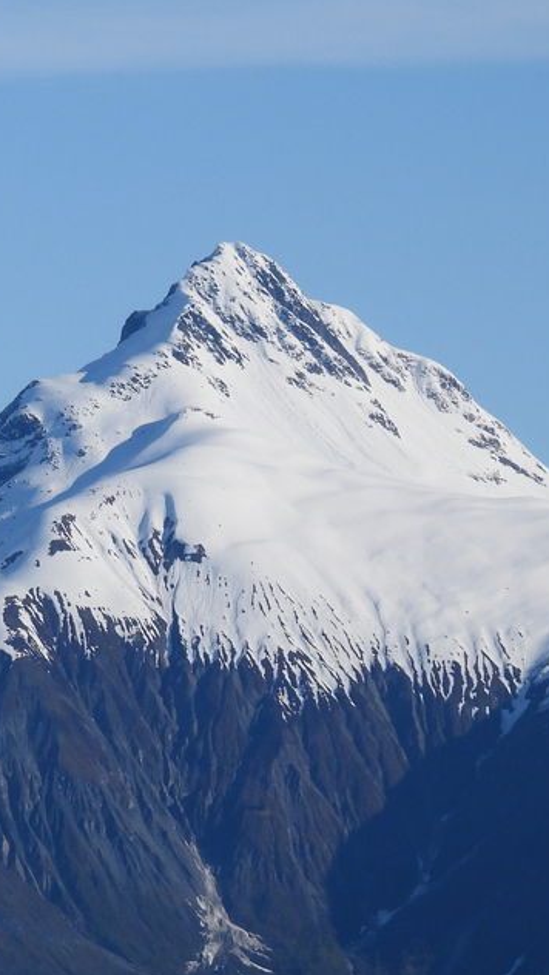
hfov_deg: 3.0
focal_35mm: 408
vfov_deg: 5.3
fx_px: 10548
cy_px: 685
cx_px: -318
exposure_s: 1/1600
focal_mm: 33
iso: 100
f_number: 4.5
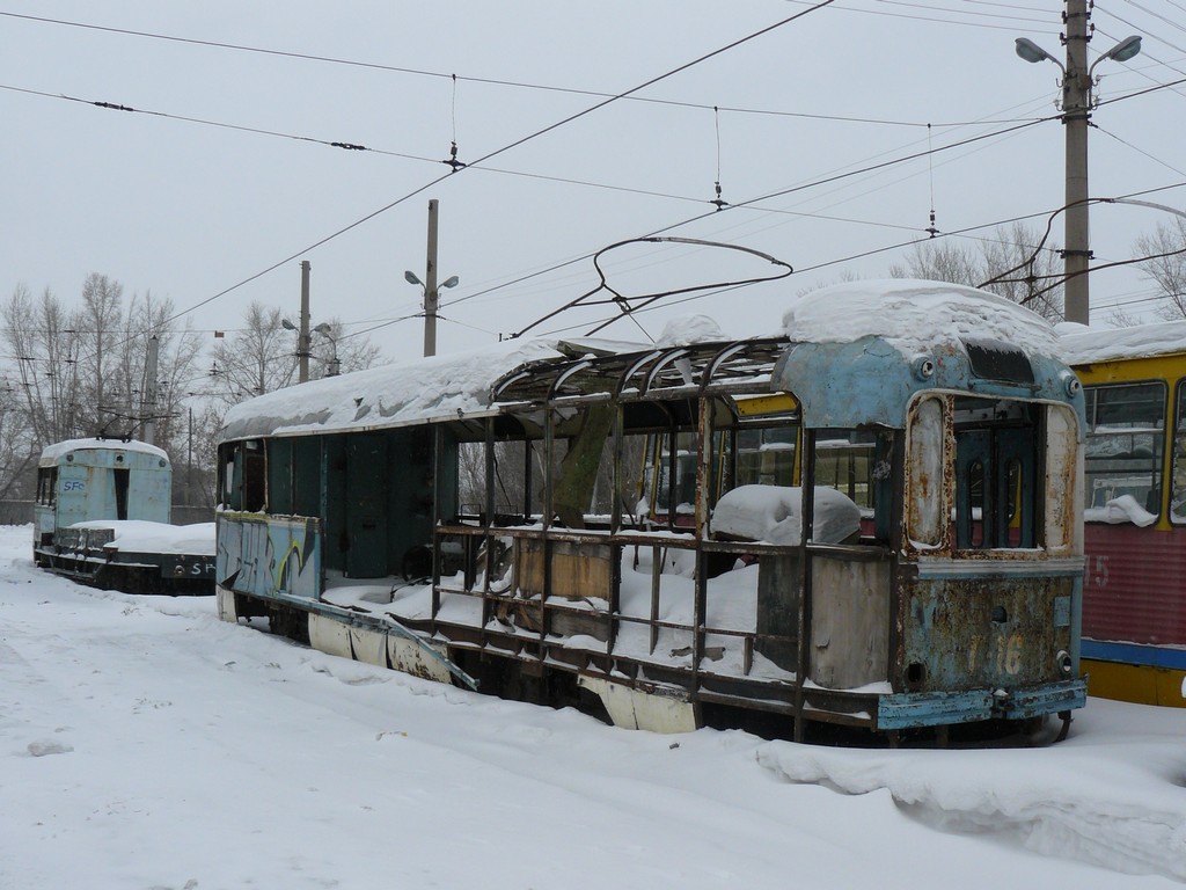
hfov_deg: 51.4
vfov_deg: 39.7
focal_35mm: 36
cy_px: 445
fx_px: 1233
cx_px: 593
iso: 100
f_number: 5.6
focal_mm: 6
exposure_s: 1/320
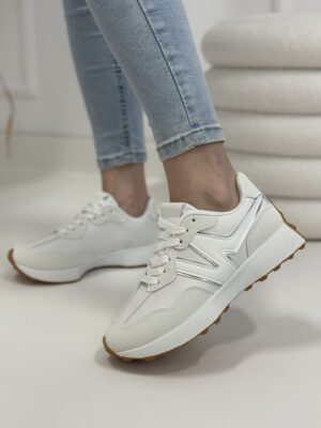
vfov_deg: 39.7
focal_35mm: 48
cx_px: 160
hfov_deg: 30.3
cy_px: 214
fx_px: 593
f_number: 1.78
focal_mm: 6.86
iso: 100
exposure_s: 1/100
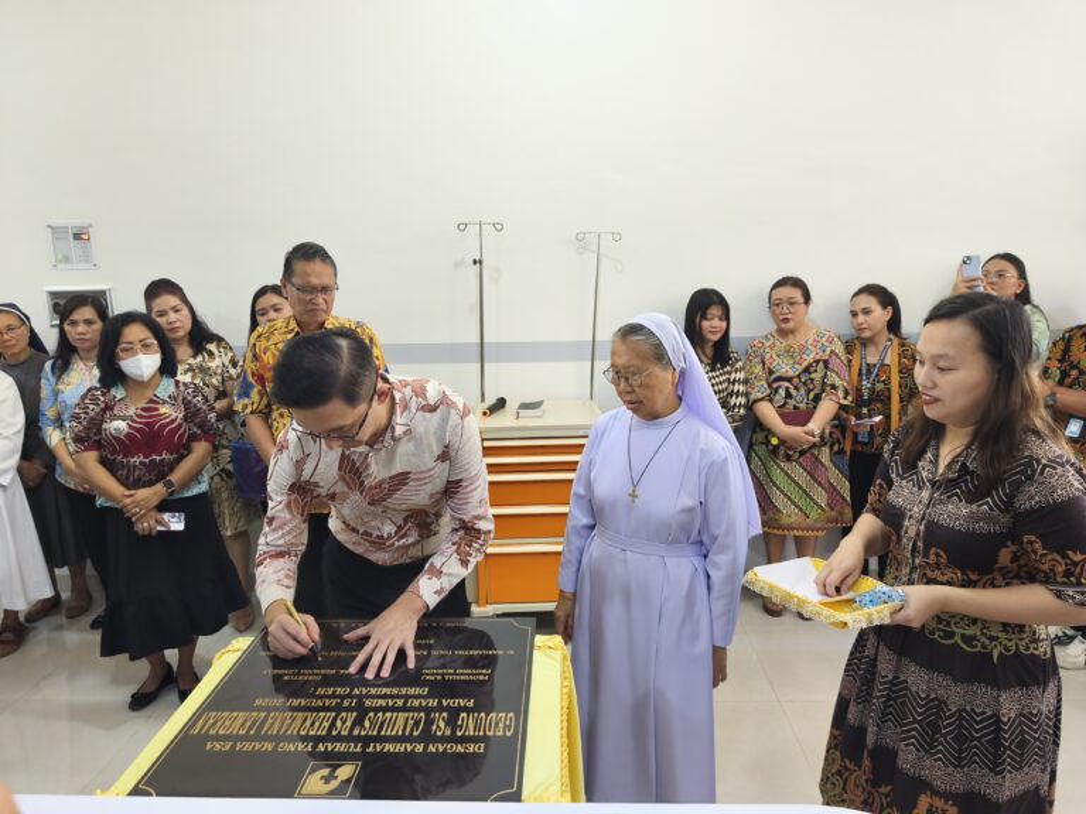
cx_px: 543
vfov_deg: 58.9
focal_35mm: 23
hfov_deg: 73.9
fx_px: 722
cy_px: 407
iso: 400
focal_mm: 6.18
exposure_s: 1/50
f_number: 1.65
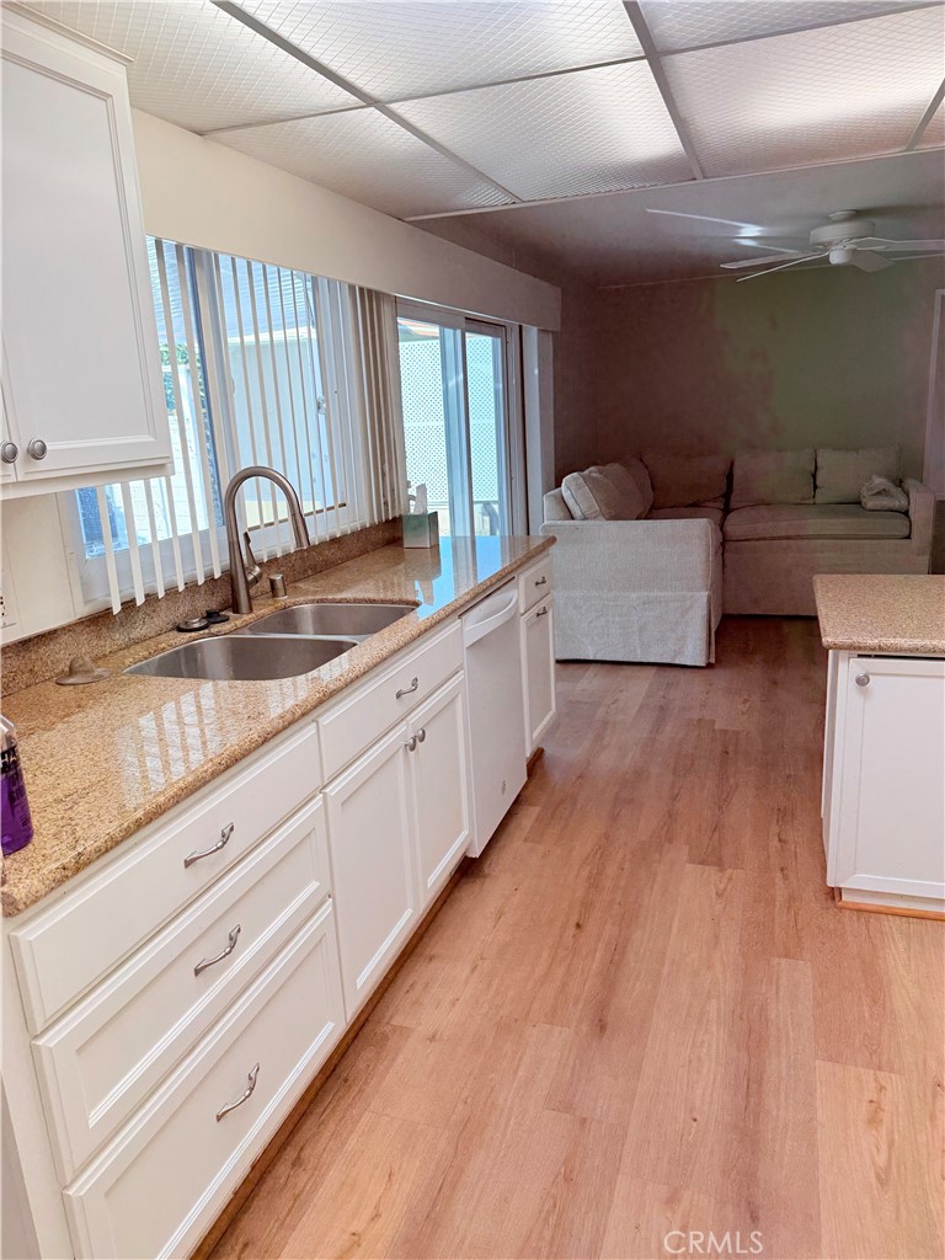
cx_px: 472
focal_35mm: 24
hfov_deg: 56.8
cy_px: 630
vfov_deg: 71.6
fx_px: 874
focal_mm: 6.76
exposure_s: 1/453
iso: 100
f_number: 1.78
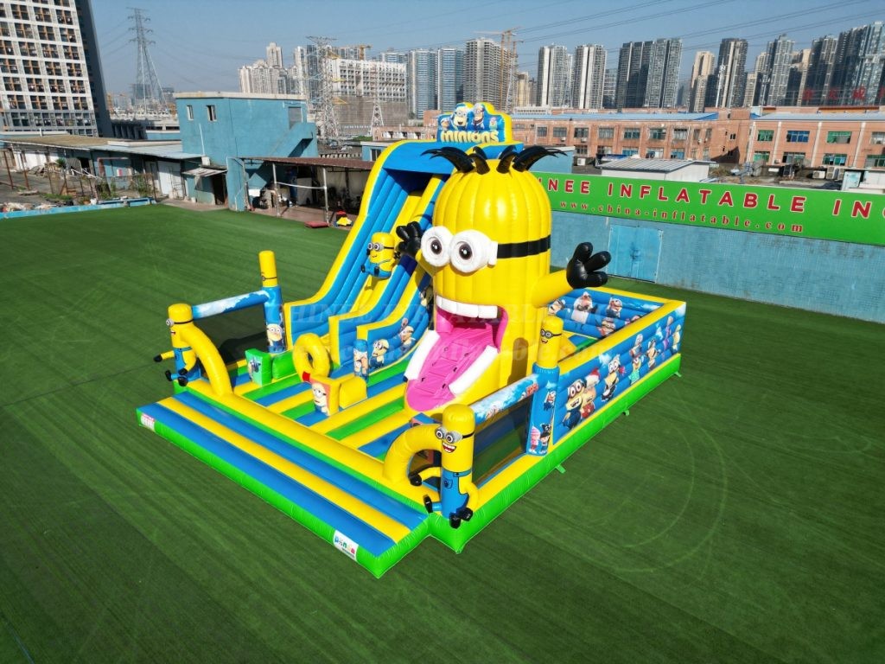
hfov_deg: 71.6
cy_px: 332
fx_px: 614
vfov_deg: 56.8
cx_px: 442
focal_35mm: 24
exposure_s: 1/5000
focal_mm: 6.72
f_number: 1.7
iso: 140
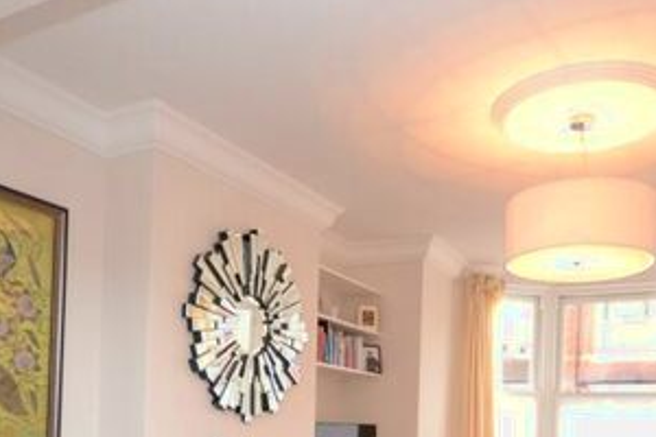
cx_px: 376
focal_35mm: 35
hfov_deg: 54.2
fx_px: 638
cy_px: 423
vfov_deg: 34.8
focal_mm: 10
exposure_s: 1/60
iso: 640
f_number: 4
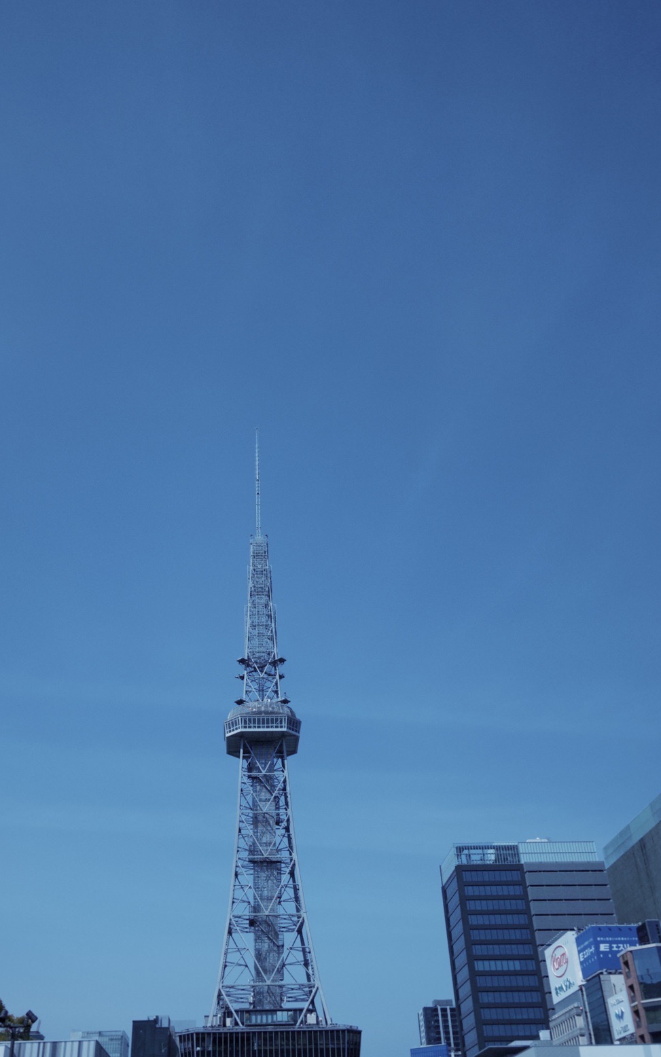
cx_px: 273
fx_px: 980
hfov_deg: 37.2
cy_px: 515
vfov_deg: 56.7
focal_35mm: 34
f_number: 1.6
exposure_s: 1/13889
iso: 50
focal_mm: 5.96
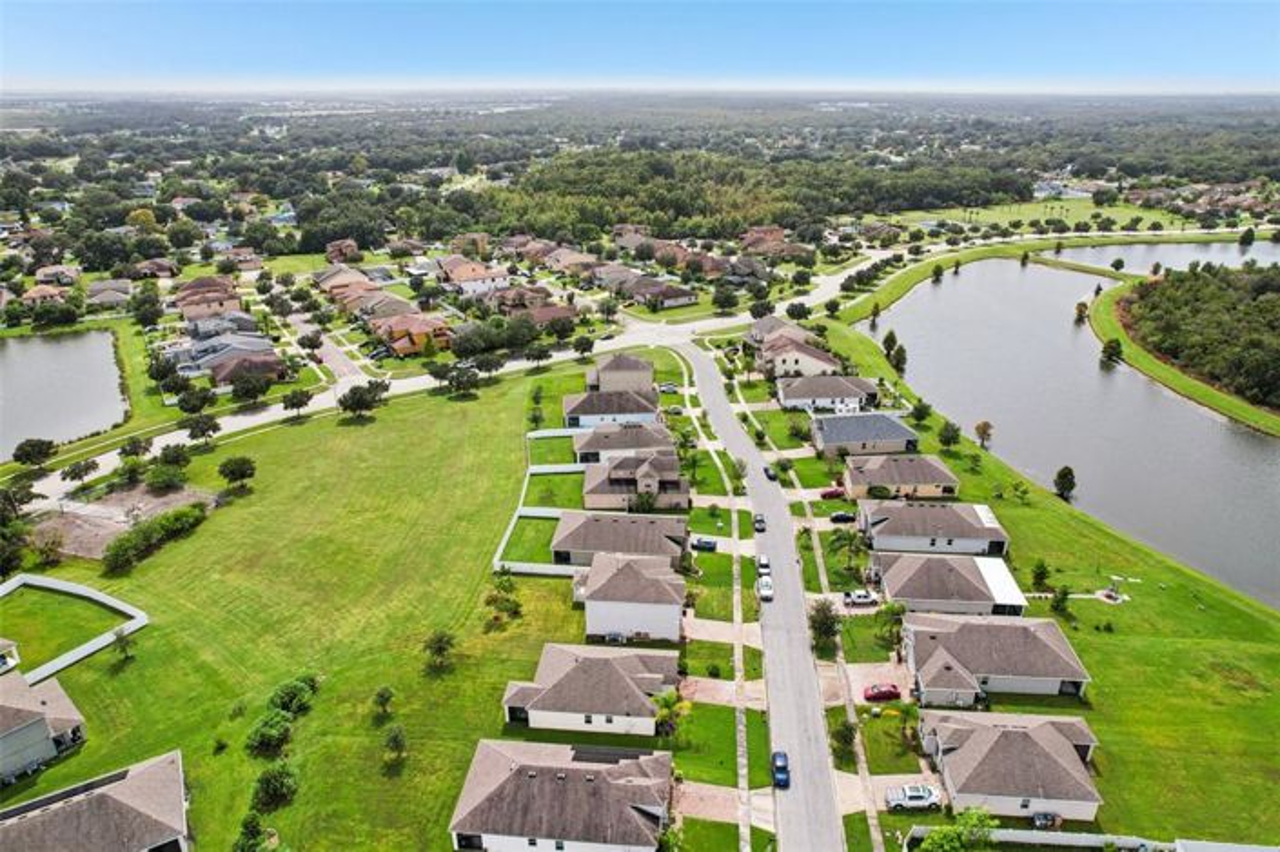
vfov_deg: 57.2
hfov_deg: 78.6
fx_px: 782
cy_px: 426
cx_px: 640
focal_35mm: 22
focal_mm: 8.4
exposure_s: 1/2500
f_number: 2.8
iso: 160
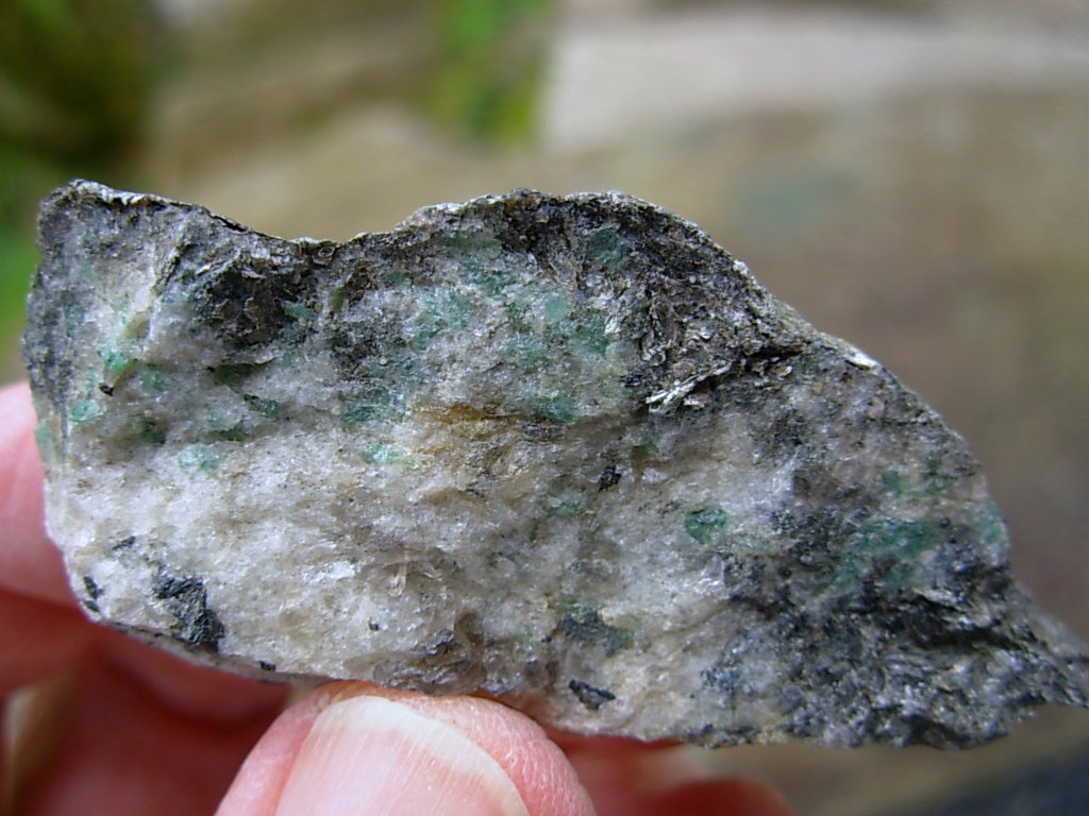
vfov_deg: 37.7
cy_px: 408
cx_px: 544
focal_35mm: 38
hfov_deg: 49.0
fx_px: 1195
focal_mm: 6.3
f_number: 2.9
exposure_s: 1/132
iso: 50
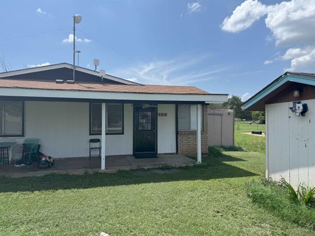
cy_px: 118
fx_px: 218
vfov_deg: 56.8
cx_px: 158
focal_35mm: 24
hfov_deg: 71.6
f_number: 1.78
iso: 80
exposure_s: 1/5814
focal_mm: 6.76
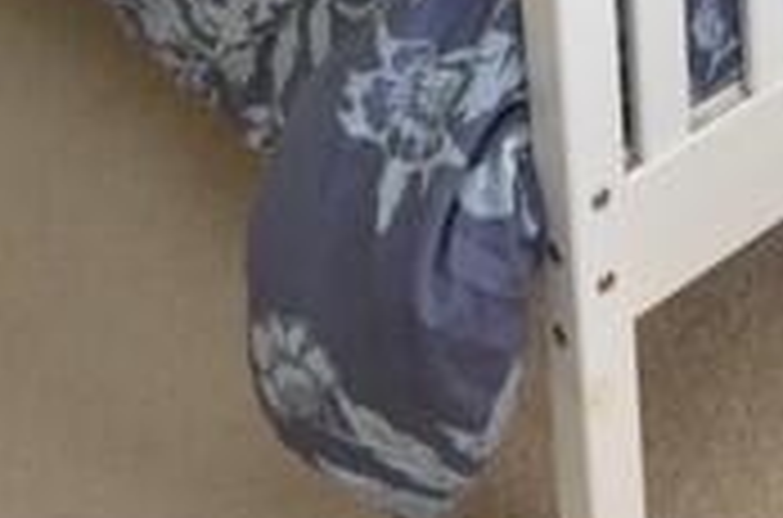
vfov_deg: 11.4
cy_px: -770
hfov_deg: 20.1
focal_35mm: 97
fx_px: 2103
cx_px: 860
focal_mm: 11
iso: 400
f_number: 5.6
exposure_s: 1/60
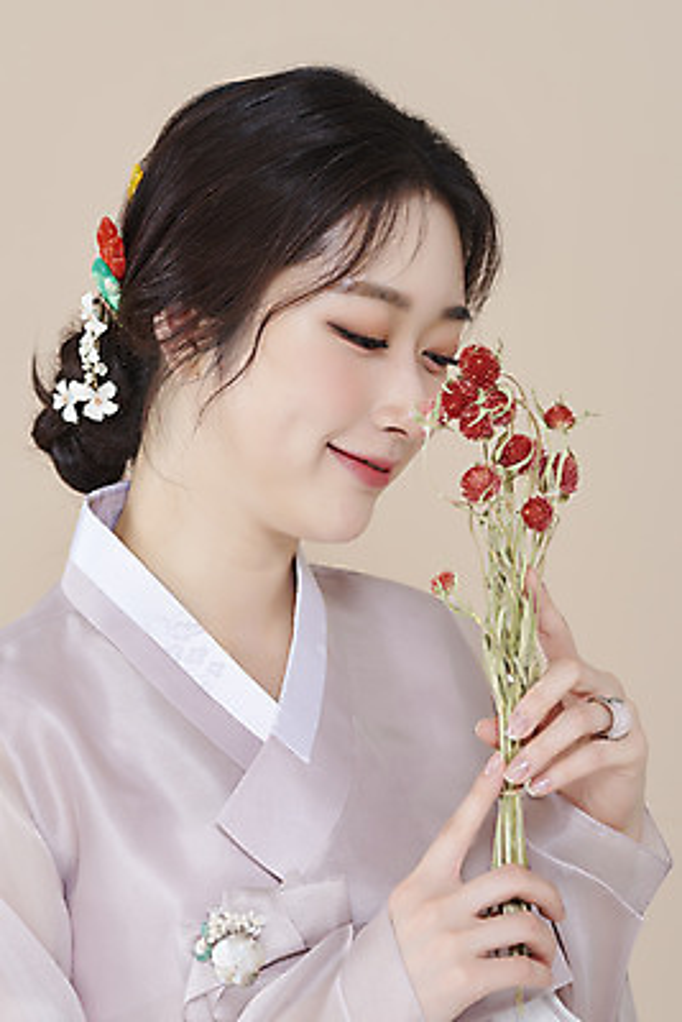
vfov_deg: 19.4
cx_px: 341
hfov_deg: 13.1
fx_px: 2981
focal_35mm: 105
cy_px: 511
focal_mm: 105
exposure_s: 1/125
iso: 64
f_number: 11
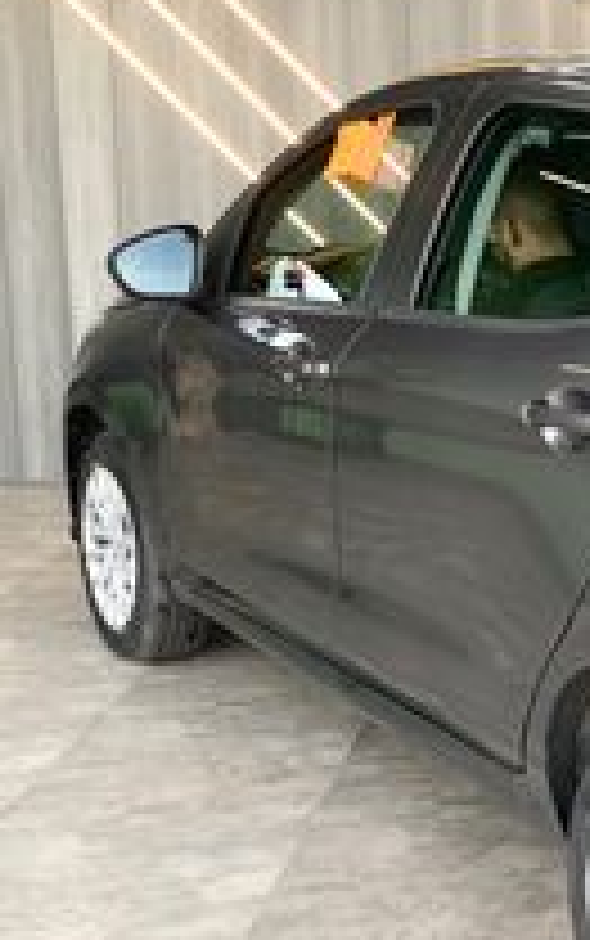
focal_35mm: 62
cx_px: 878
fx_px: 1592
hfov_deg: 18.6
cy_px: 441
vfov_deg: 32.9
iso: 40
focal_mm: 4.25
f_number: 1.8
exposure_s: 1/120
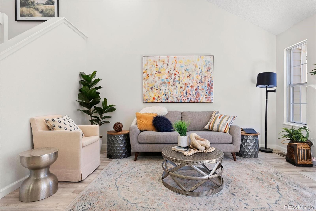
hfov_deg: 84.0
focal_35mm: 20
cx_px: 158
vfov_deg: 61.9
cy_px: 106
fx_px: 176
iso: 100
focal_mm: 20
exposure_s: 1/2.5
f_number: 8
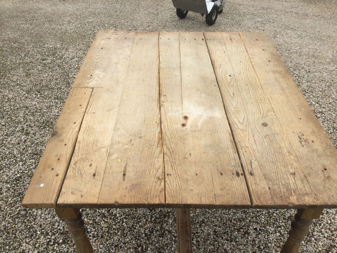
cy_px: 126
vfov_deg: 45.4
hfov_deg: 58.4
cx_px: 168
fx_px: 302
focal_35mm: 31
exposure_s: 1/849
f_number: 2.4
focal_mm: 3.3
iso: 25
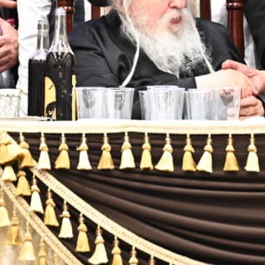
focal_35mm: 551
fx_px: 4772
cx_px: 179
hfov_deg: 3.2
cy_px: -5
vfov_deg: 3.2
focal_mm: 200
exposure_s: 1/125
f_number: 6.3
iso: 2000
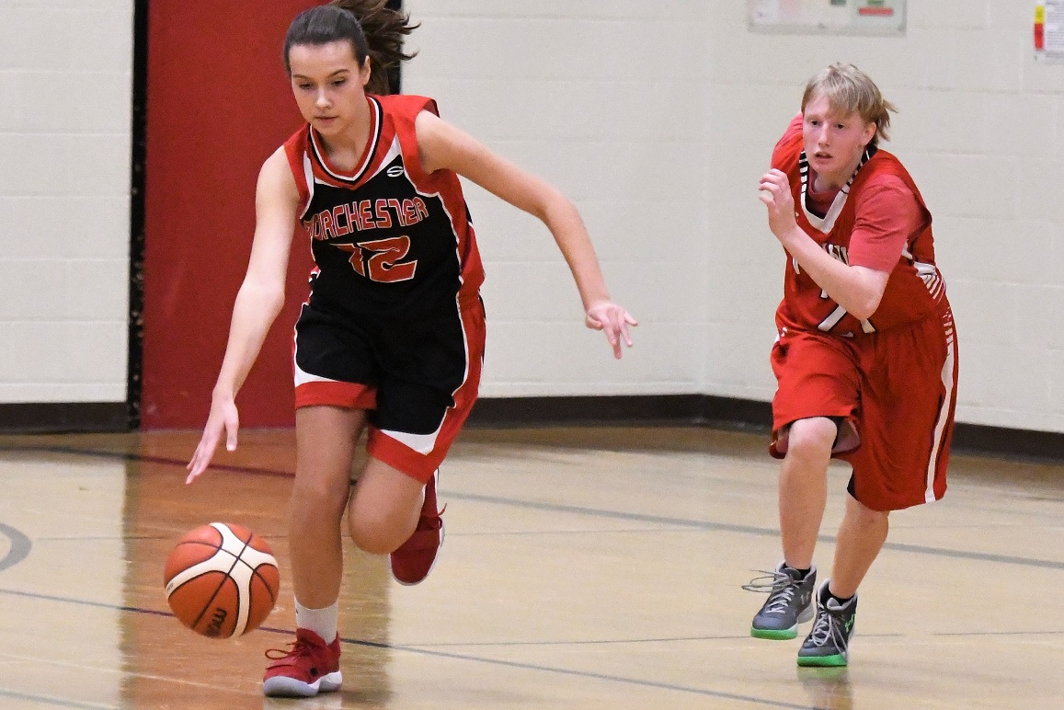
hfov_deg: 12.2
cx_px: 532
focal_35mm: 168
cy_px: 355
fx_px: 4966
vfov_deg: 8.2
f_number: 2.8
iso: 10000
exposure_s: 1/1000
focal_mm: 112
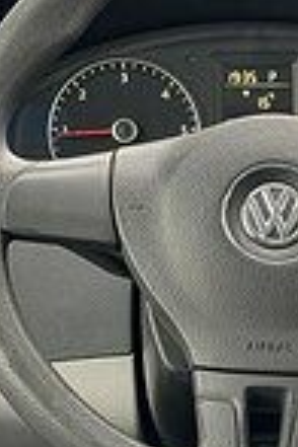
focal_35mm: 186
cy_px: 377
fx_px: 2309
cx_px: 459
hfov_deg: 7.3
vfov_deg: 11.0
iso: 200
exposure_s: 1/60
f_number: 1.78
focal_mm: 6.76
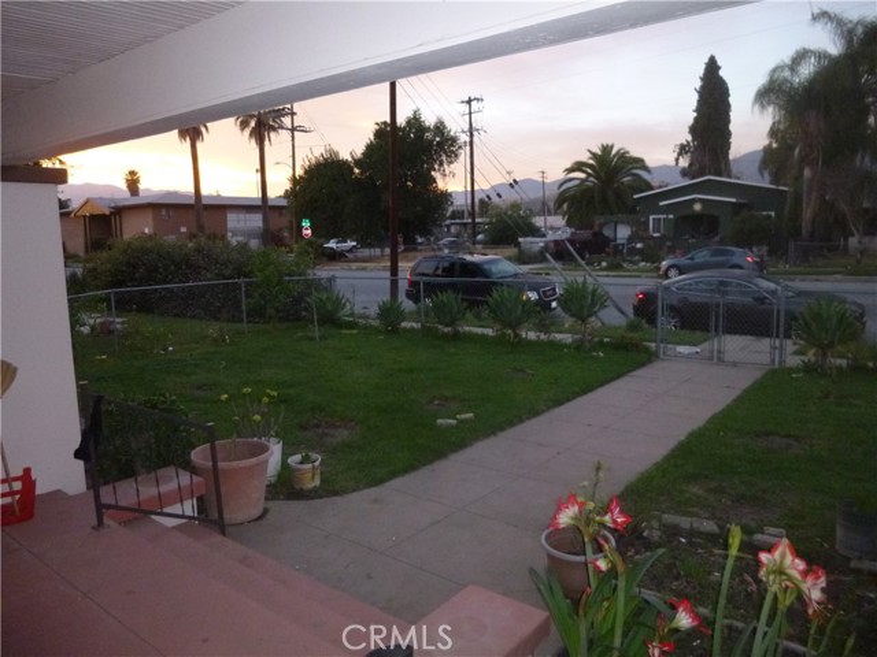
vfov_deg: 54.9
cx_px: 438
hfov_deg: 69.4
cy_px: 328
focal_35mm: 25
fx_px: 633
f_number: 3.1
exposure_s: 1/60
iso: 400
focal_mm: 4.5
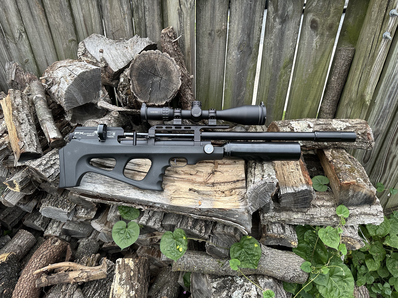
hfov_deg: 71.6
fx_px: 276
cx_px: 199
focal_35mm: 24
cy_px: 149
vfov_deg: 56.8
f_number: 1.78
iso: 250
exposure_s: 1/68
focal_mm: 6.86
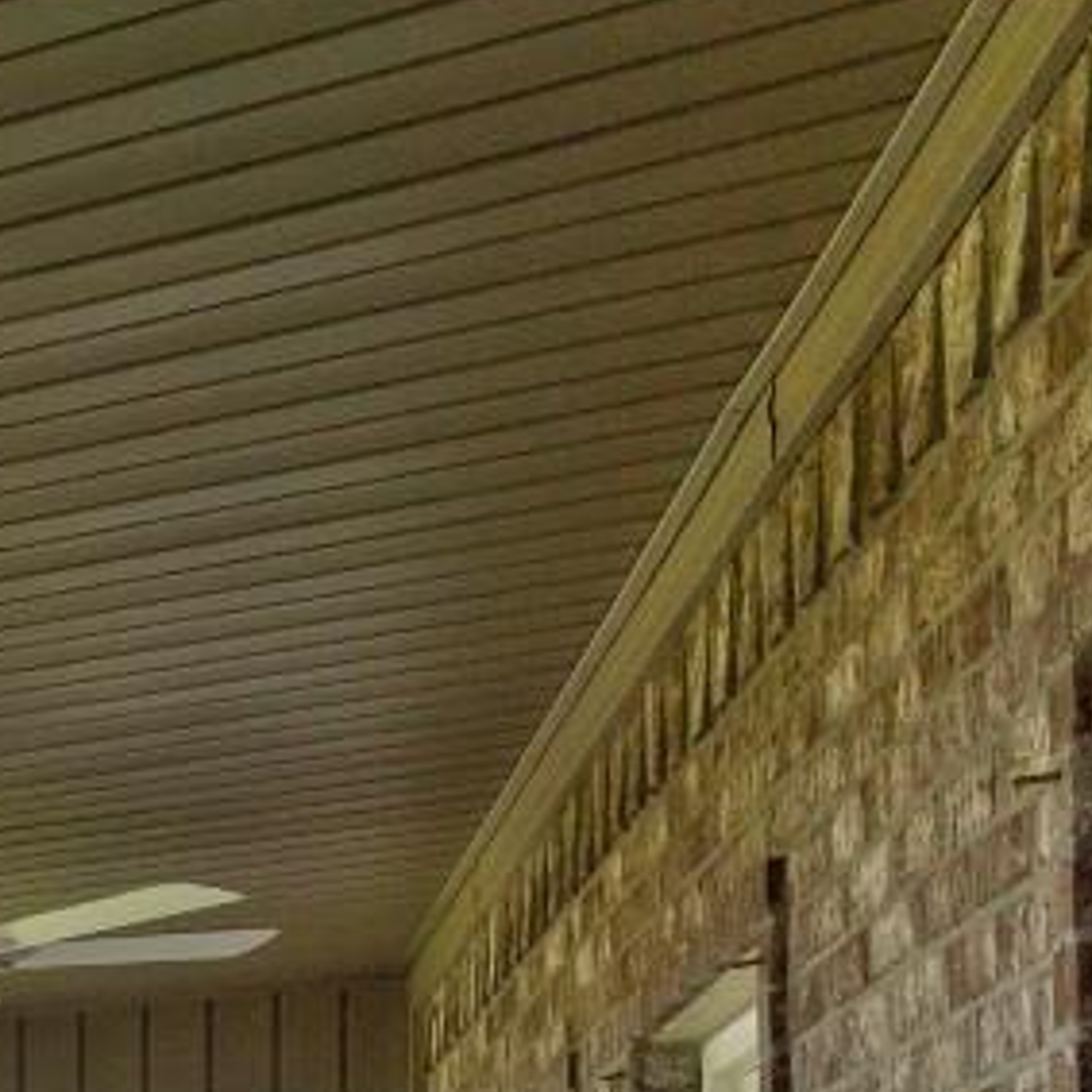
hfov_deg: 12.7
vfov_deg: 22.3
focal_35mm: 68
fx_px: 2427
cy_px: 1474
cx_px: -1933
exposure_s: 1/800
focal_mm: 14
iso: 500
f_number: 8
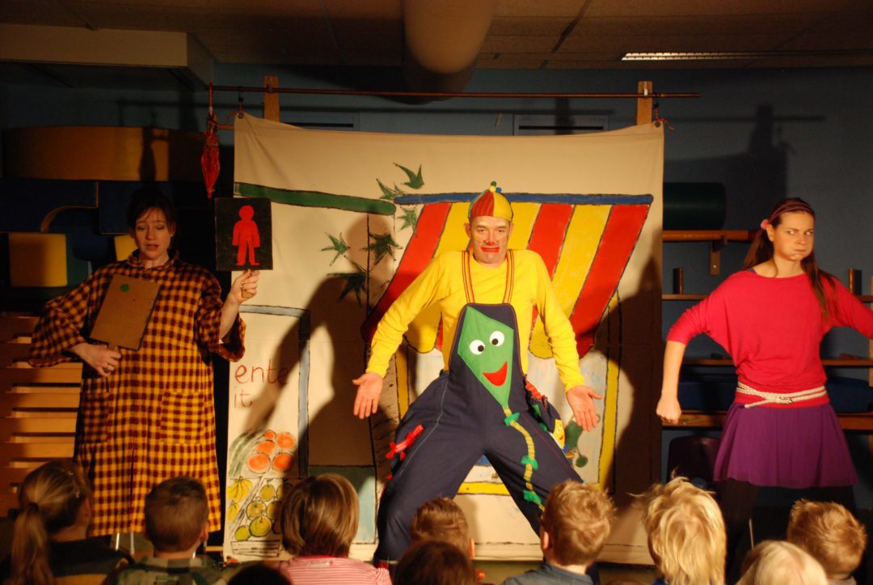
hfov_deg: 33.4
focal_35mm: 60
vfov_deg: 22.7
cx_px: 436
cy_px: 292
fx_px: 1457
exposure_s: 1/100
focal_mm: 40
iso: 1000
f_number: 5
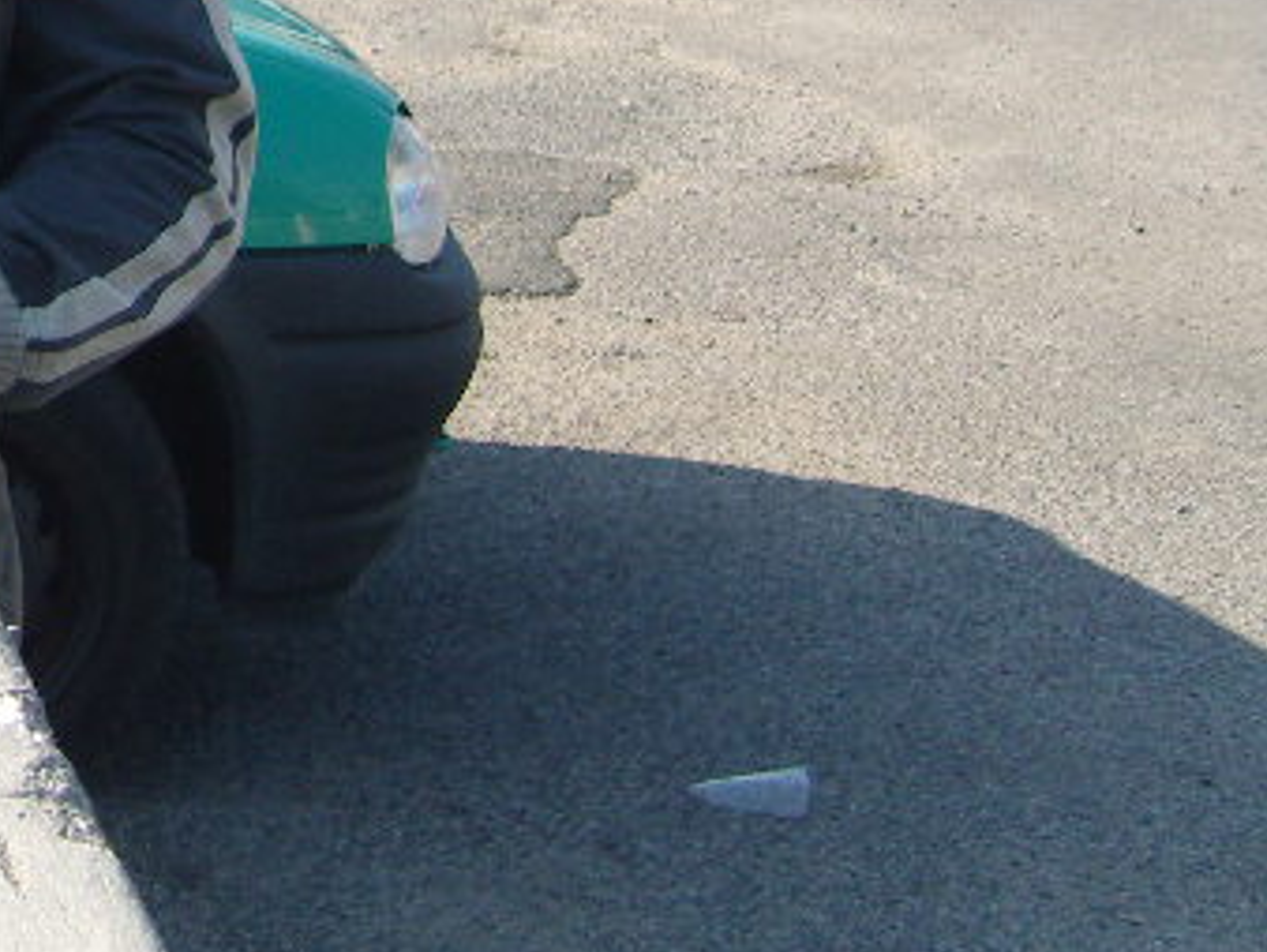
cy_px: -296
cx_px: -529
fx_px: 3773
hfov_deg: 17.5
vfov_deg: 13.8
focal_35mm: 103
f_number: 7
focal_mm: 7.3
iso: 80
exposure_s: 1/125
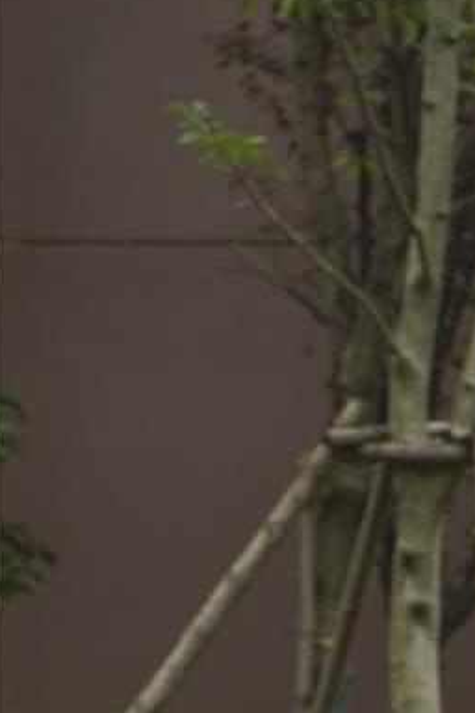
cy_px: 967
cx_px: 902
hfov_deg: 4.2
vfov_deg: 6.3
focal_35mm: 326
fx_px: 6452
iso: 250
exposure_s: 1/160
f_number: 6.3
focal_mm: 85
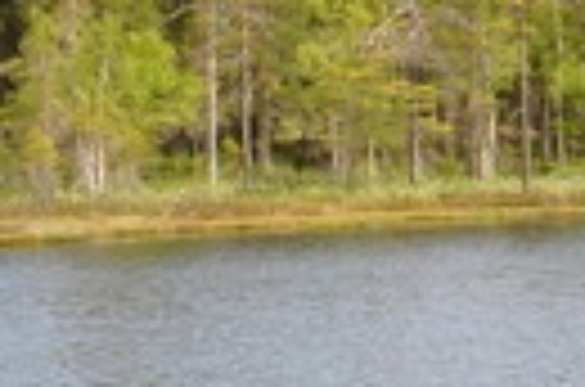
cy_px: 320
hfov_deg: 9.1
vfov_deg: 6.8
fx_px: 3242
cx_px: 1480
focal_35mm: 200
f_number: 9
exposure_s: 1/160
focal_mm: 18
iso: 200
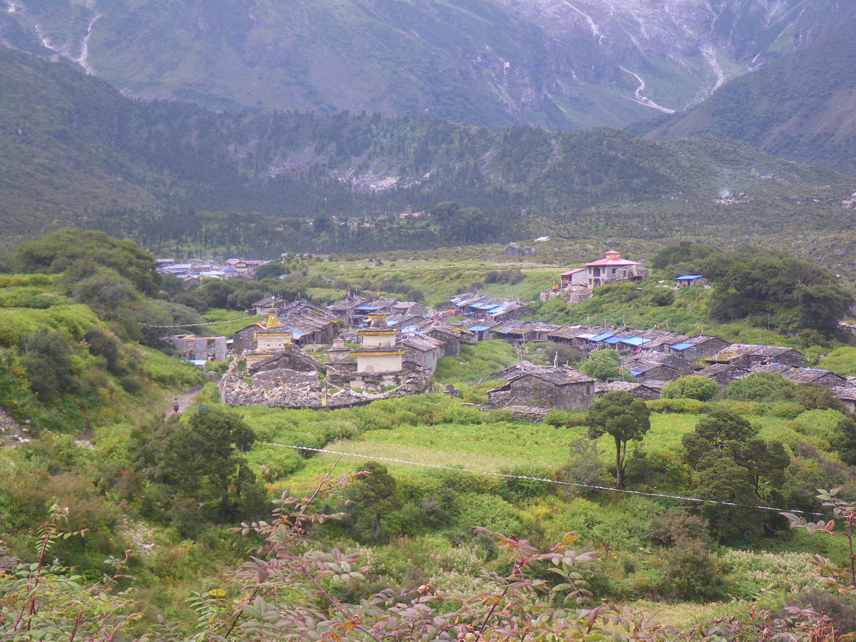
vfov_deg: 23.7
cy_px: 321
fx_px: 1533
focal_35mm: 62
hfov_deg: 31.2
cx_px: 428
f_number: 4.6
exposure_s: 1/100
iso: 50
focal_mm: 11.1
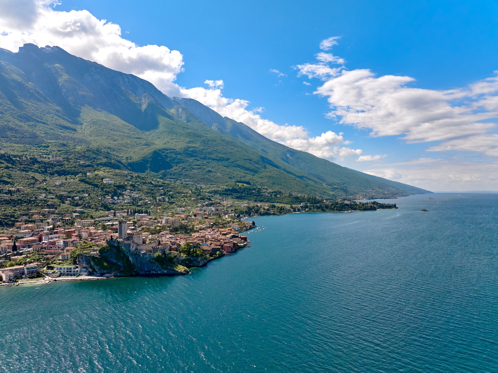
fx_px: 345
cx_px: 249
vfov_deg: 56.8
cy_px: 186
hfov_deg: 71.6
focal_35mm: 24
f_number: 2.8
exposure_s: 1/4000
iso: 200
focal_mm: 12.29
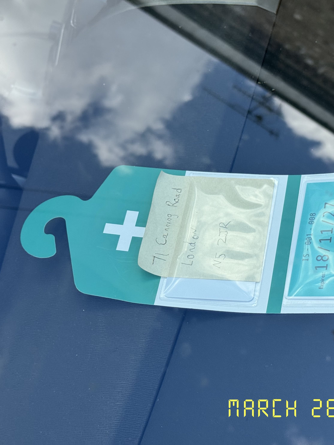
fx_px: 836
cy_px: 222
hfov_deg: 22.5
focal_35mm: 65
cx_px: 220
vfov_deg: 29.8
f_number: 1.78
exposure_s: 1/1395
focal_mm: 6.76
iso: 64
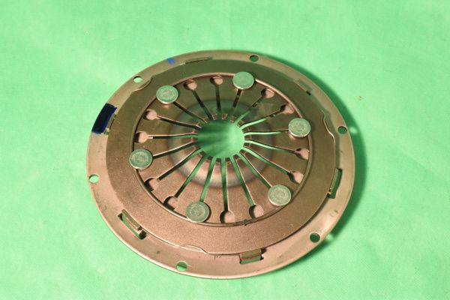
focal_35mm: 60
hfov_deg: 33.4
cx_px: 225
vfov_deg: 22.6
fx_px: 750
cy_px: 150
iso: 4000
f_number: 20
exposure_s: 1/60
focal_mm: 40
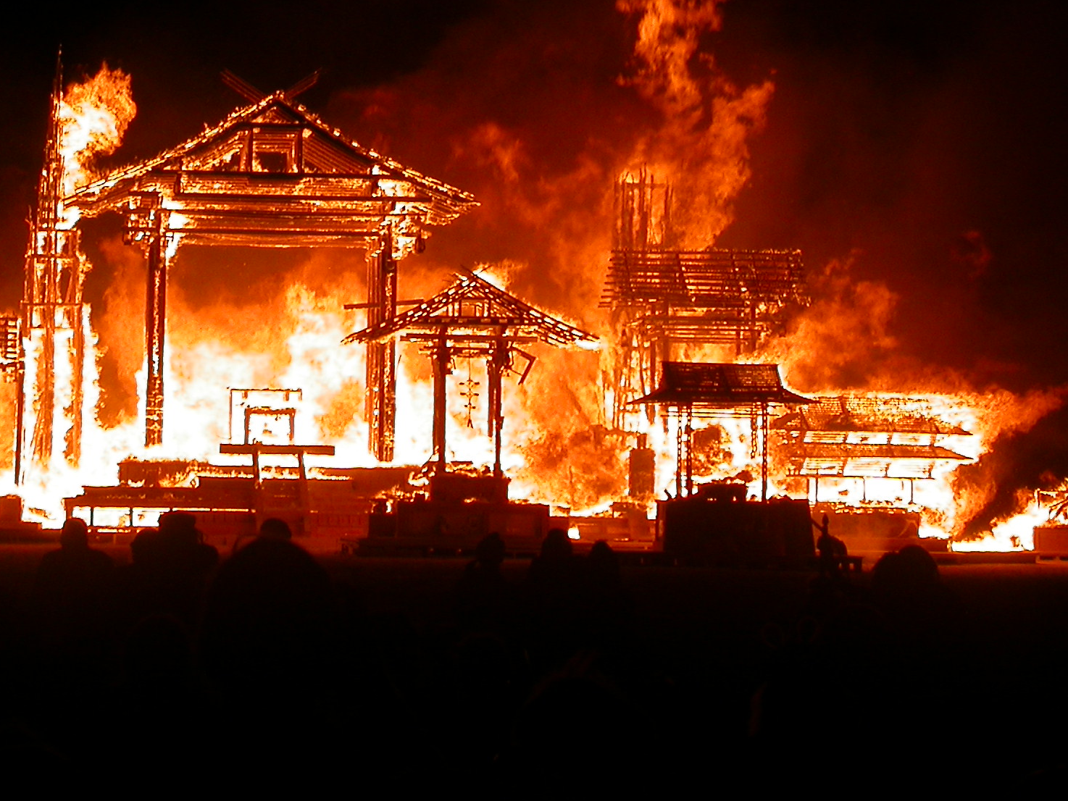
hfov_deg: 15.0
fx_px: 4042
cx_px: 256
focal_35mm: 131
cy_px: 261
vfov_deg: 11.3
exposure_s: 1/238
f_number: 4.1
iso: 100
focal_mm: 17.7
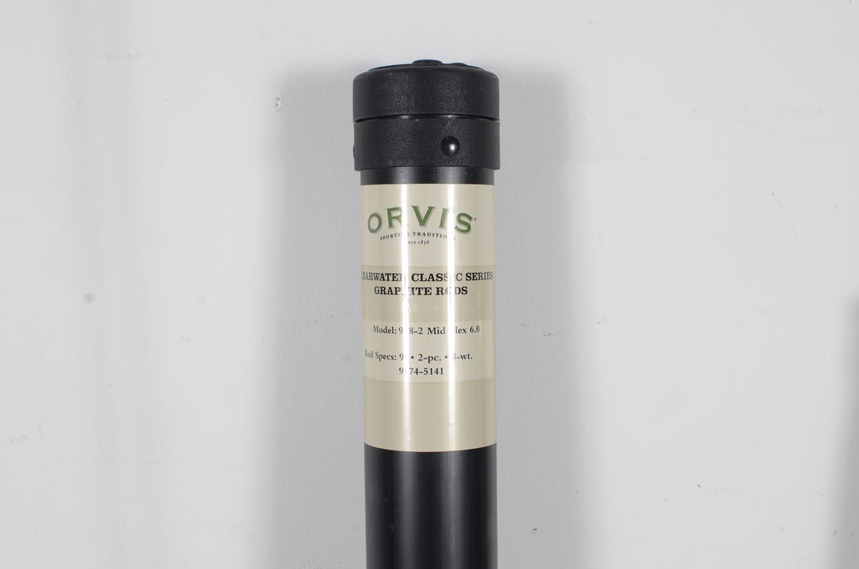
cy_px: 284
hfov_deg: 37.9
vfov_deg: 25.6
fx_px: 1250
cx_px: 430
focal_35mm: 52
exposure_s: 1/125
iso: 100
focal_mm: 35
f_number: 9
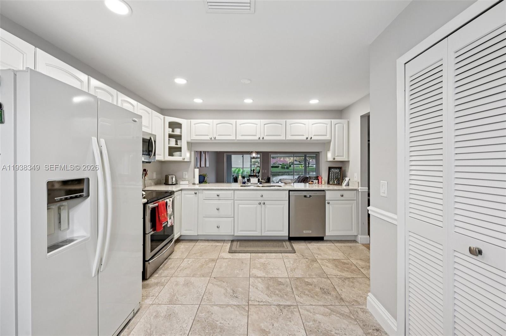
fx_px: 197
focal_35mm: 14
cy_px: 168
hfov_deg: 104.3
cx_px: 253
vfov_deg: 81.1
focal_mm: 14
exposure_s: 1/50
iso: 1000
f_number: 8
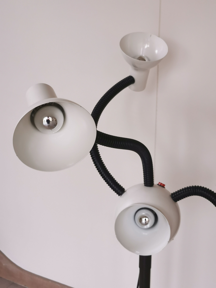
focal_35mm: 49
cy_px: 144
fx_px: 408
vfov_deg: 38.9
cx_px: 108
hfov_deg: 29.7
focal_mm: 5.58
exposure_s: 1/100
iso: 200
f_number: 1.8
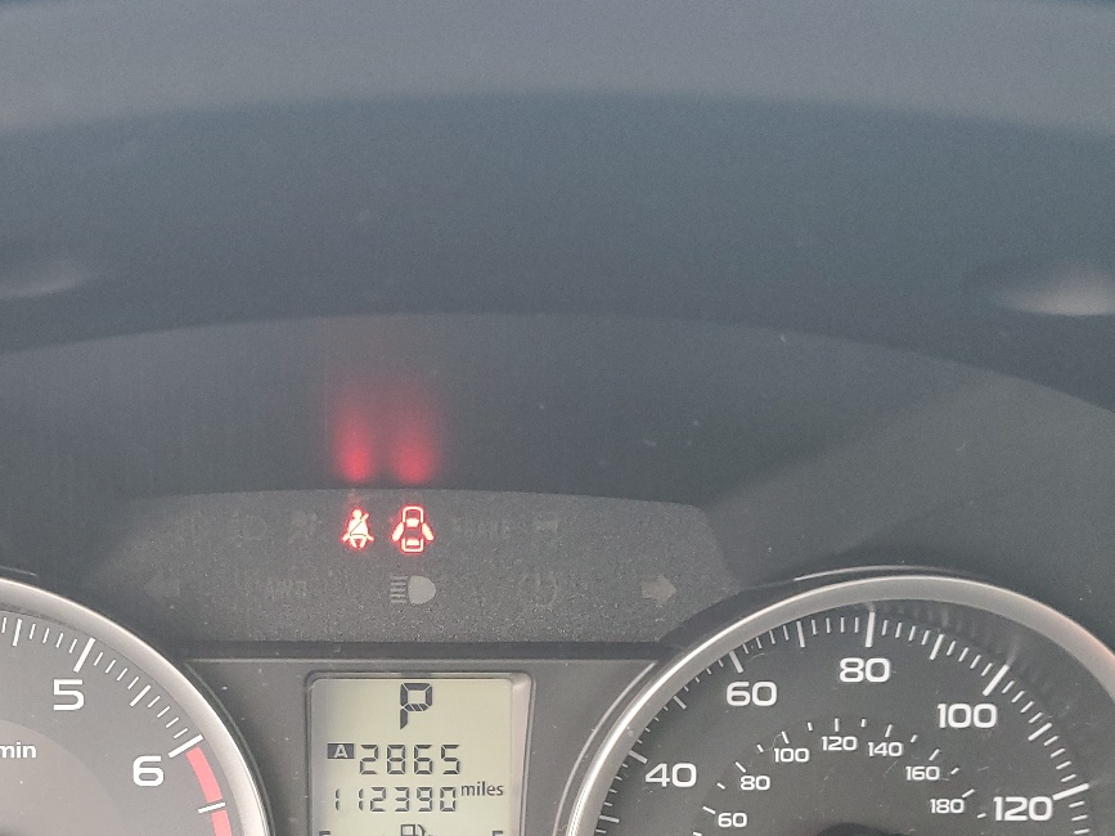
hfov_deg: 39.3
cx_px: 397
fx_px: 1546
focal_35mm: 48
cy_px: 759
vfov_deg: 29.0
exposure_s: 1/60.2
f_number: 1.5
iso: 134
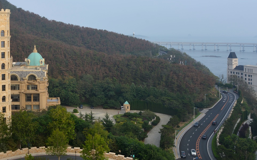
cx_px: 64
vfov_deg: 28.0
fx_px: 322
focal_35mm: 46
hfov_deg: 42.2
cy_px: 67
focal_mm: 24
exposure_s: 1/80
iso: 100
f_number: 5.6
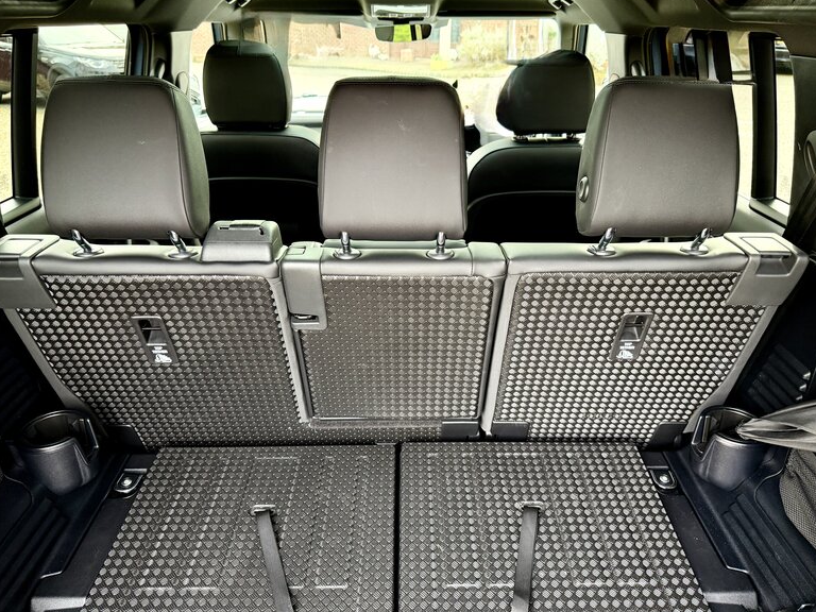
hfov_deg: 69.4
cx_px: 413
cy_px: 294
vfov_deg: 54.9
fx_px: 589
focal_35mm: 25
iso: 320
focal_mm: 6.76
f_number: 1.78
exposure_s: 1/60
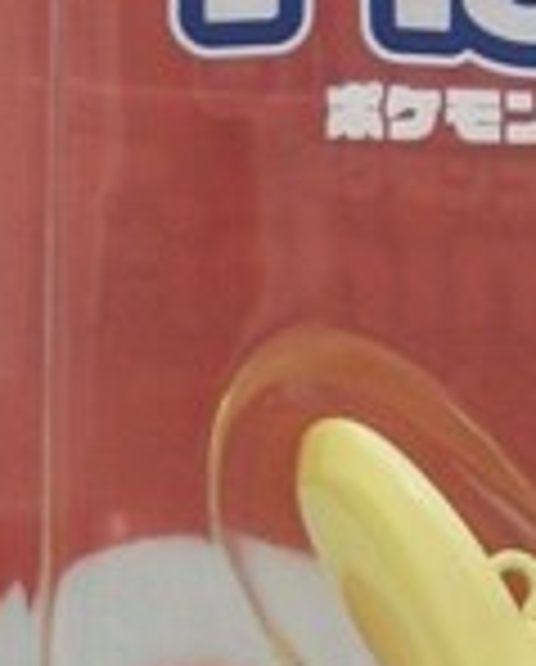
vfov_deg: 9.6
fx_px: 3855
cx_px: 608
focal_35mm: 195
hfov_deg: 7.9
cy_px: 1048
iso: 200
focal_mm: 6.7
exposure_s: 1/30
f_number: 3.9
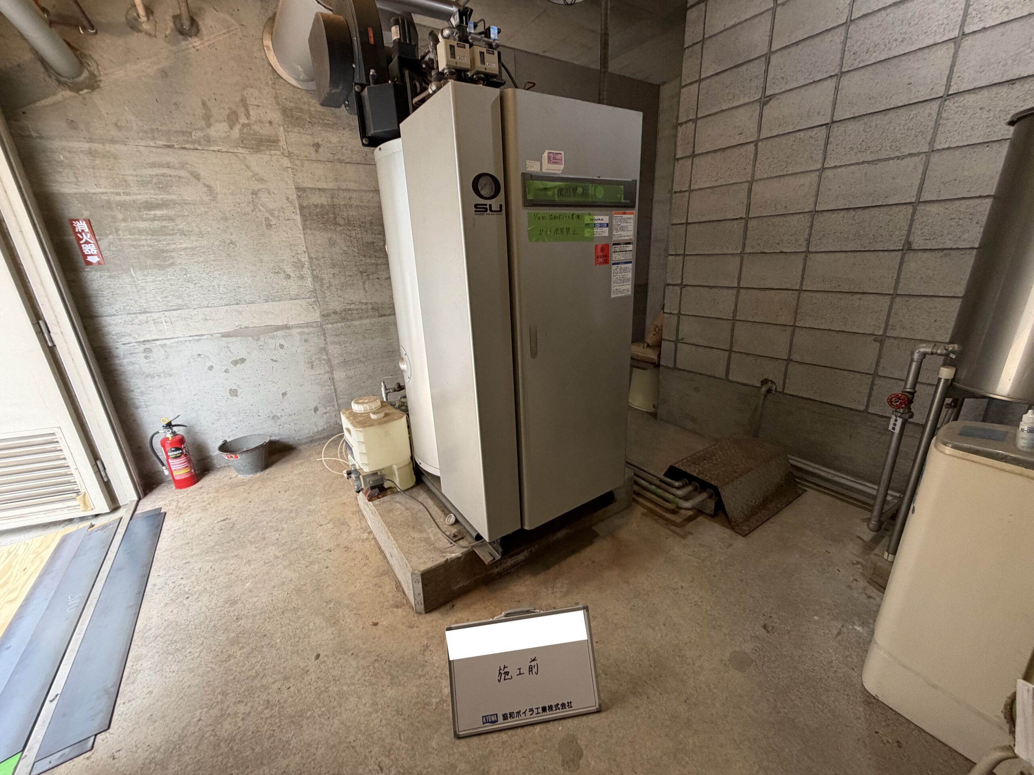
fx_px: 418
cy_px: 388
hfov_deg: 102.1
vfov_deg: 85.7
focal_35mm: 14
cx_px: 517
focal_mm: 2.22
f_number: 2.2
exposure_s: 1/50
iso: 200
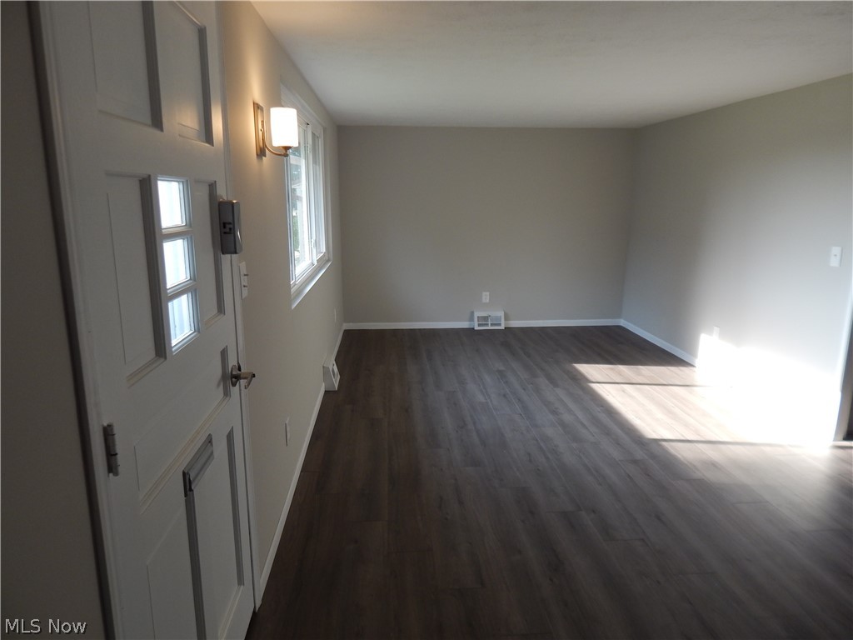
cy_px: 320
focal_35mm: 23
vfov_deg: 58.9
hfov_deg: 73.9
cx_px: 426
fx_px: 567
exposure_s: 1/80
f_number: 3
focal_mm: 4
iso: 125
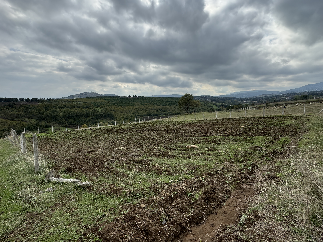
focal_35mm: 17
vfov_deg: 74.7
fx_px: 159
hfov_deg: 91.0
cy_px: 117
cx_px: 155
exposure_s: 1/1880
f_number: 2.2
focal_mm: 2.22
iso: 50
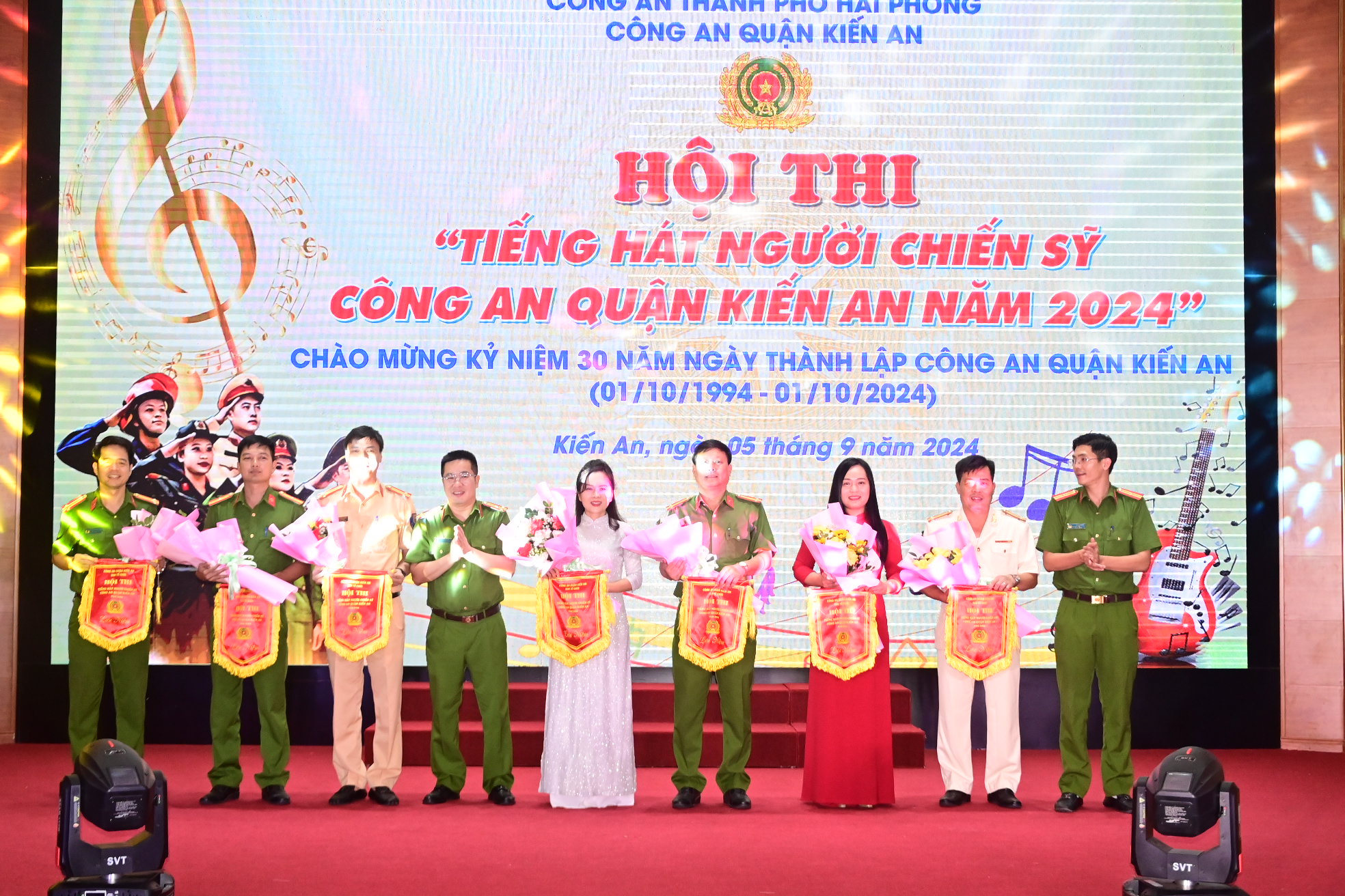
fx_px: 1681
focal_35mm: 45
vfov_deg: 29.9
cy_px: 448
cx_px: 672
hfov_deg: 43.6
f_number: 4.2
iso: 2000
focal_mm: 30
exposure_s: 1/200
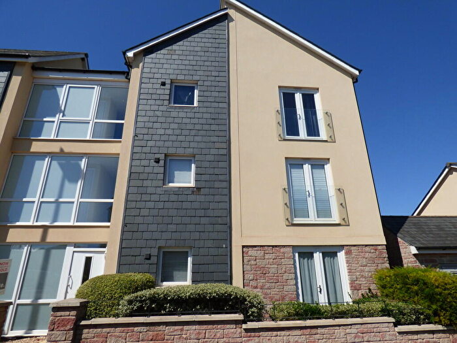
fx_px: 264
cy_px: 172
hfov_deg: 81.7
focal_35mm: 20
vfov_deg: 66.0
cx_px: 228
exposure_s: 1/2000
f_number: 3.2
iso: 100
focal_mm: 3.58
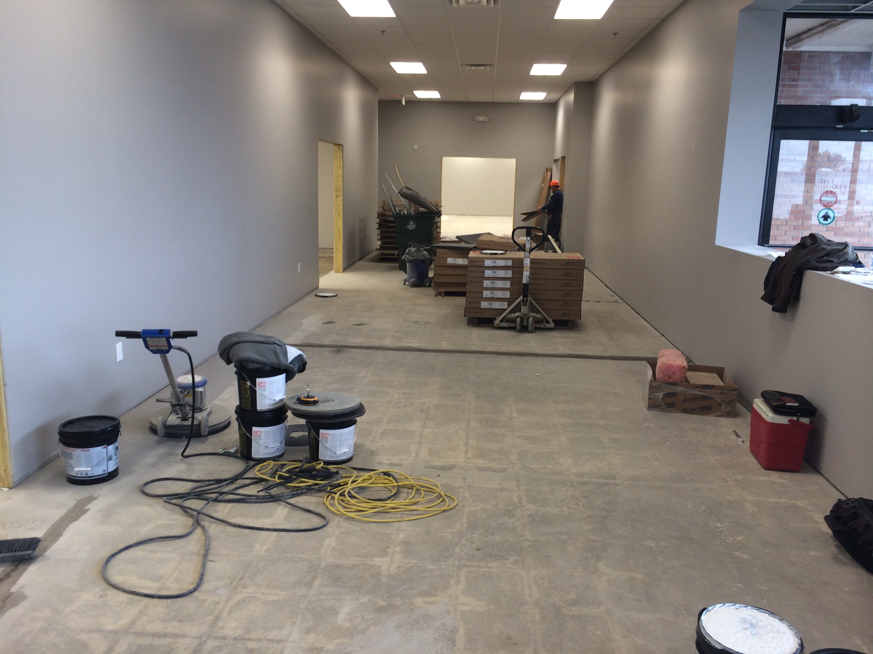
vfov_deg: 46.8
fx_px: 757
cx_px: 436
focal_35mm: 30
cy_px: 327
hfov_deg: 60.0
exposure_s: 1/30
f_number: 2.2
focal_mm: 4.12
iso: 50
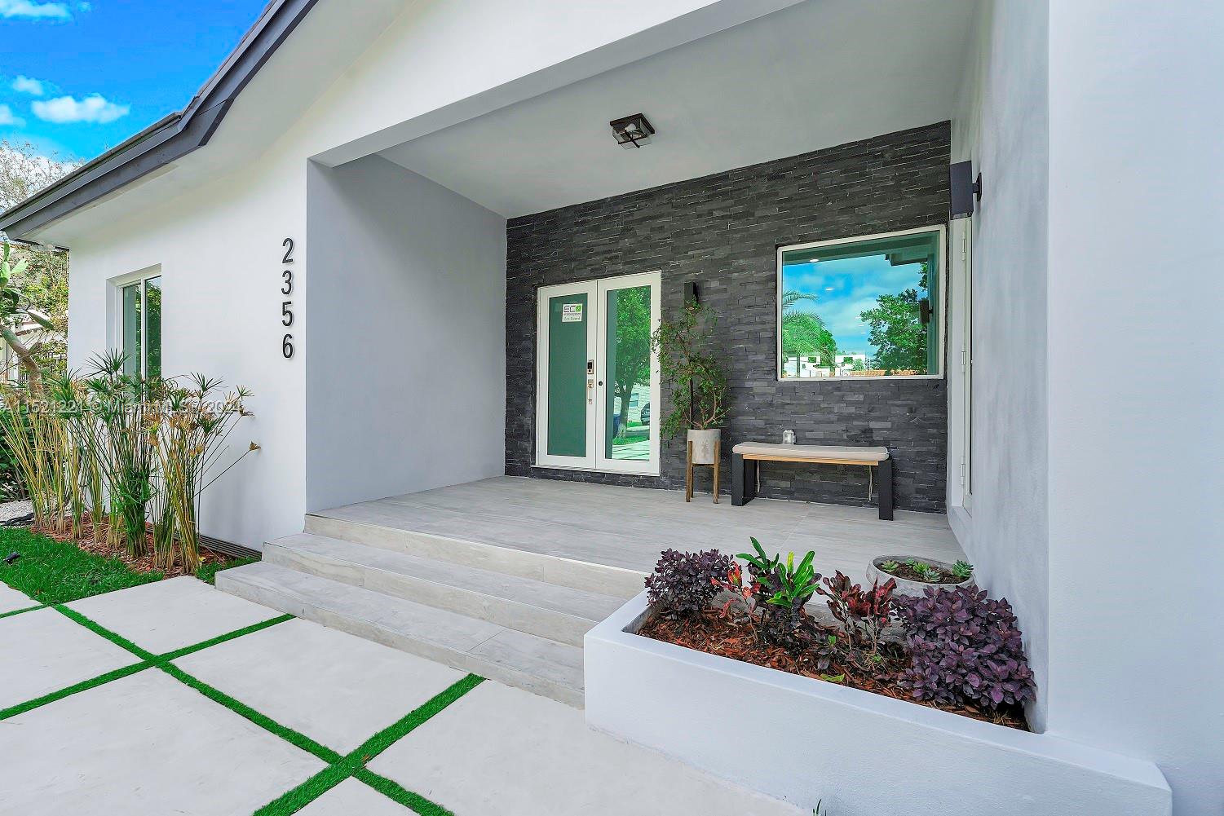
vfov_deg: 81.2
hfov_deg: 104.2
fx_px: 476
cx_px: 612
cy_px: 408
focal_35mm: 14
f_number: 8
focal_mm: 14
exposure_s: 1/1250
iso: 400
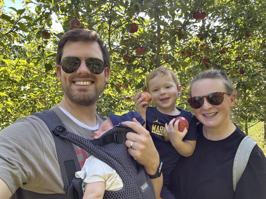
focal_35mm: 23
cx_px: 133
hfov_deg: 73.9
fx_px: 177
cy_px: 100
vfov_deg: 58.9
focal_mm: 2.69
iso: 32
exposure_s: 1/162
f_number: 1.9
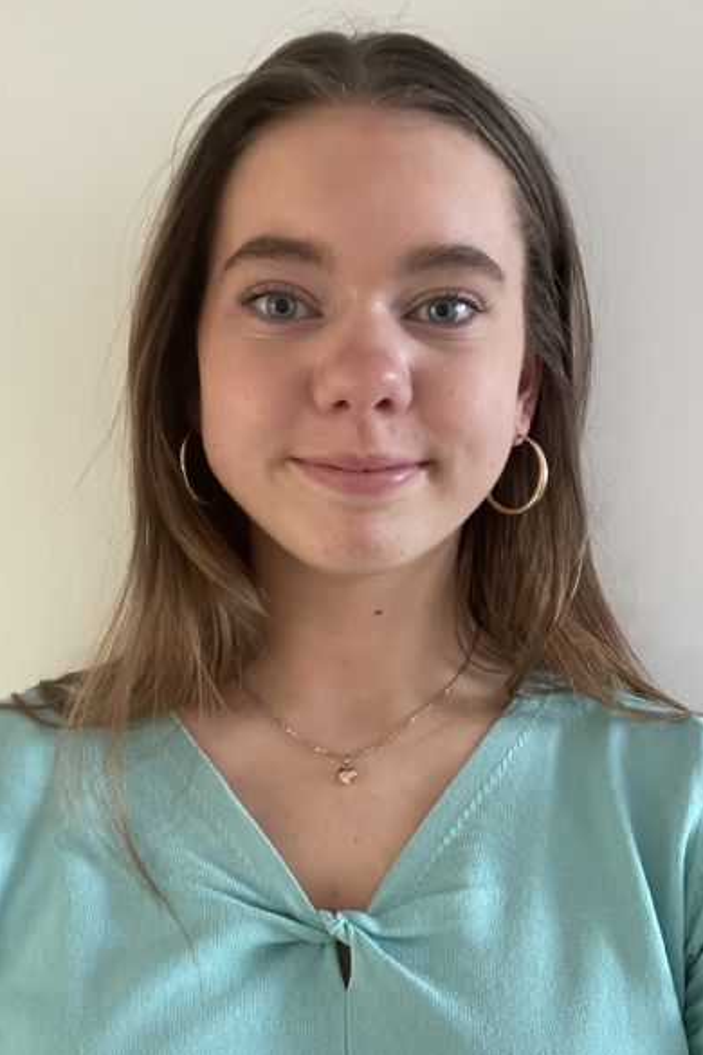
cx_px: 344
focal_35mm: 32
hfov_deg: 41.1
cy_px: 537
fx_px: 937
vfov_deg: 58.7
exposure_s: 1/40
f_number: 2.2
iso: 400
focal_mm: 2.71
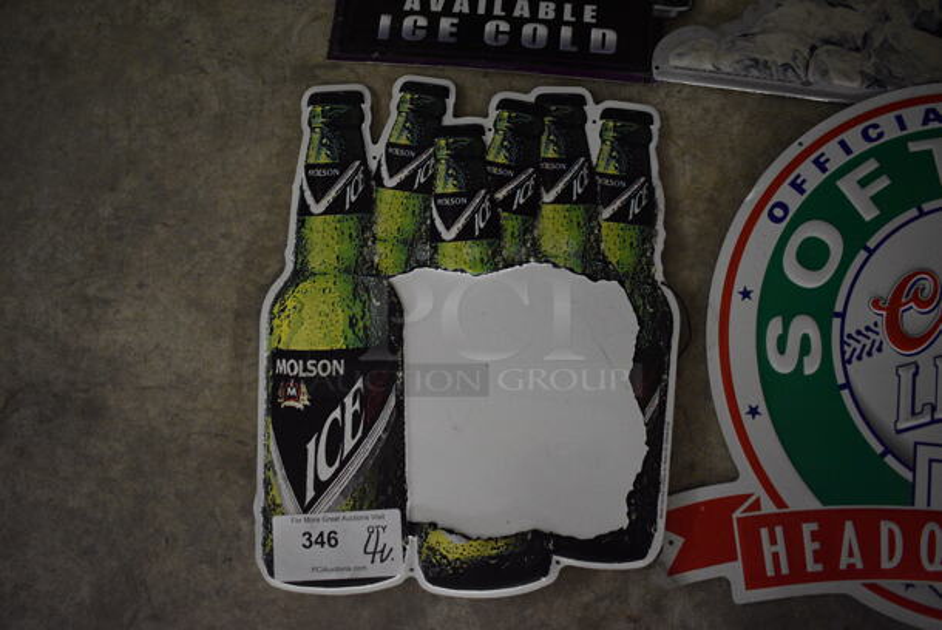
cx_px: 471
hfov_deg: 61.9
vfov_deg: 43.7
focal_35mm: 30
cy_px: 315
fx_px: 786
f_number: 3.8
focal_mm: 20
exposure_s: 1/30
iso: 3200
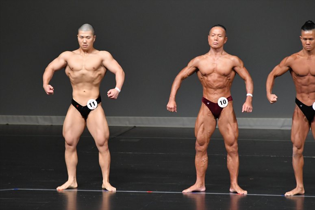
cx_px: 158
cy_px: 105
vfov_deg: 4.0
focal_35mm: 345
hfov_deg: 6.0
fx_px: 3017
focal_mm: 230
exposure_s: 1/400
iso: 4000
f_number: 5.6
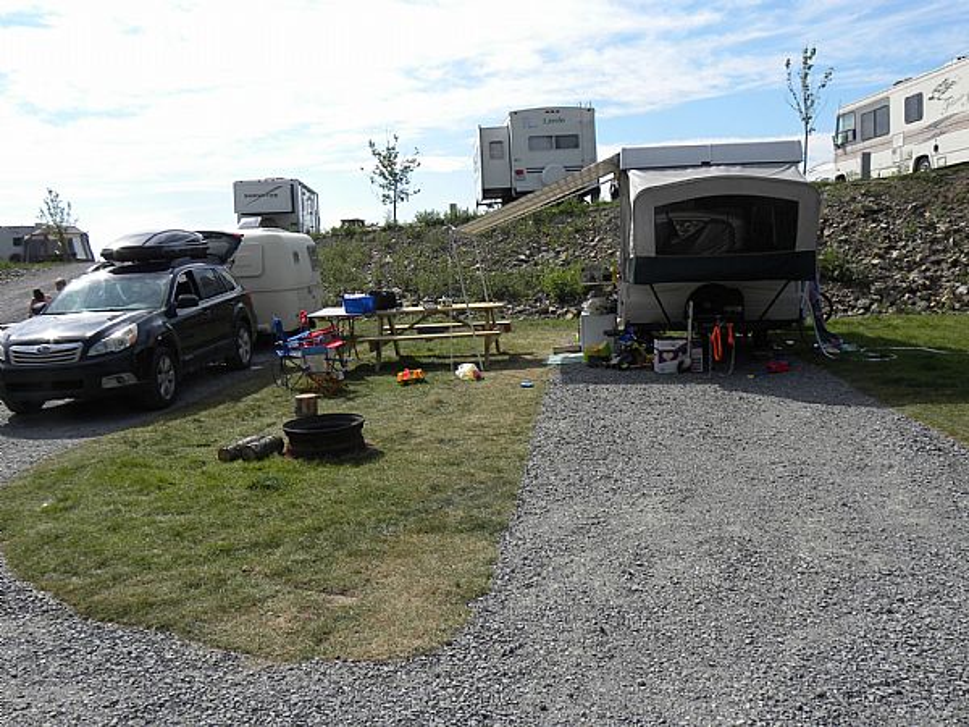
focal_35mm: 33
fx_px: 924
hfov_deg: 55.4
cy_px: 364
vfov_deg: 42.9
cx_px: 484
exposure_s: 1/319
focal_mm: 5.9
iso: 64
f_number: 5.6
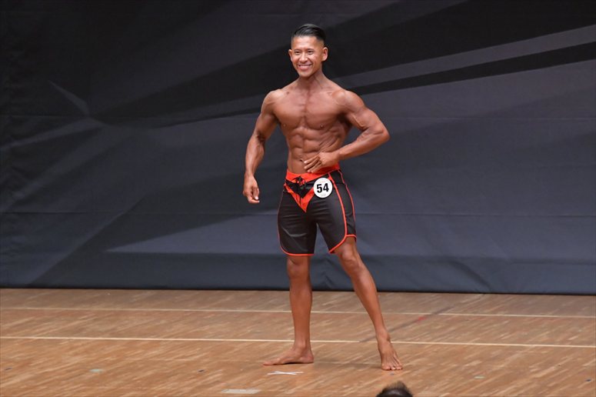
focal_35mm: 285
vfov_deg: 4.8
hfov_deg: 7.2
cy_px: 198
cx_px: 298
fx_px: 4716
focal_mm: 190
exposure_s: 1/400
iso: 6400
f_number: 5.6
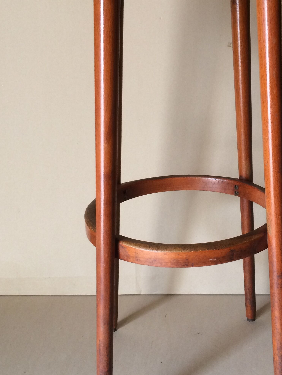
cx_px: 208
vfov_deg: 39.6
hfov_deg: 29.8
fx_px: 521
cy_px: 167
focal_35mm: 48
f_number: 2.2
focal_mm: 4.15
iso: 80
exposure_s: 1/33
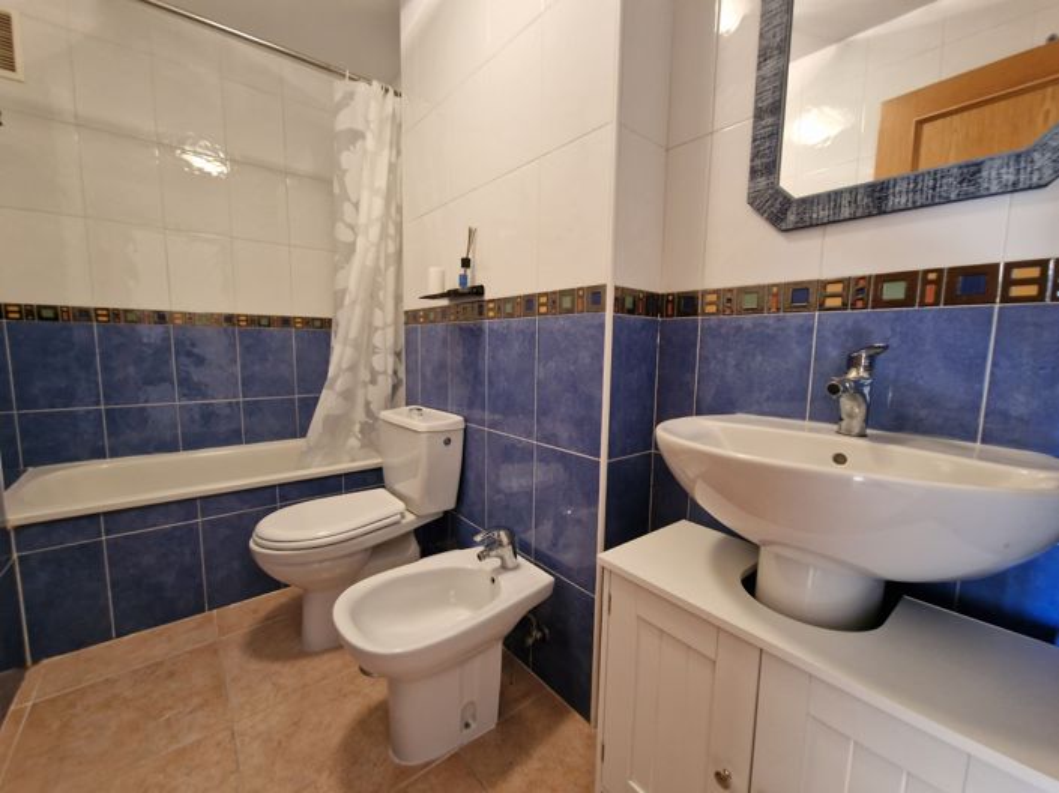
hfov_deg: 106.2
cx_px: 530
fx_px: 398
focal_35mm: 13
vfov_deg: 89.9
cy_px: 396
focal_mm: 2.2
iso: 320
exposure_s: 1/33
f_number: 2.2
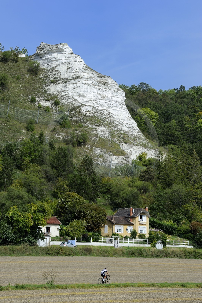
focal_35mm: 116
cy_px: 152
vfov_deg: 17.7
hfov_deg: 11.8
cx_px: 101
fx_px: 977
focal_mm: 116
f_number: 13
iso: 200
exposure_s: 1/250
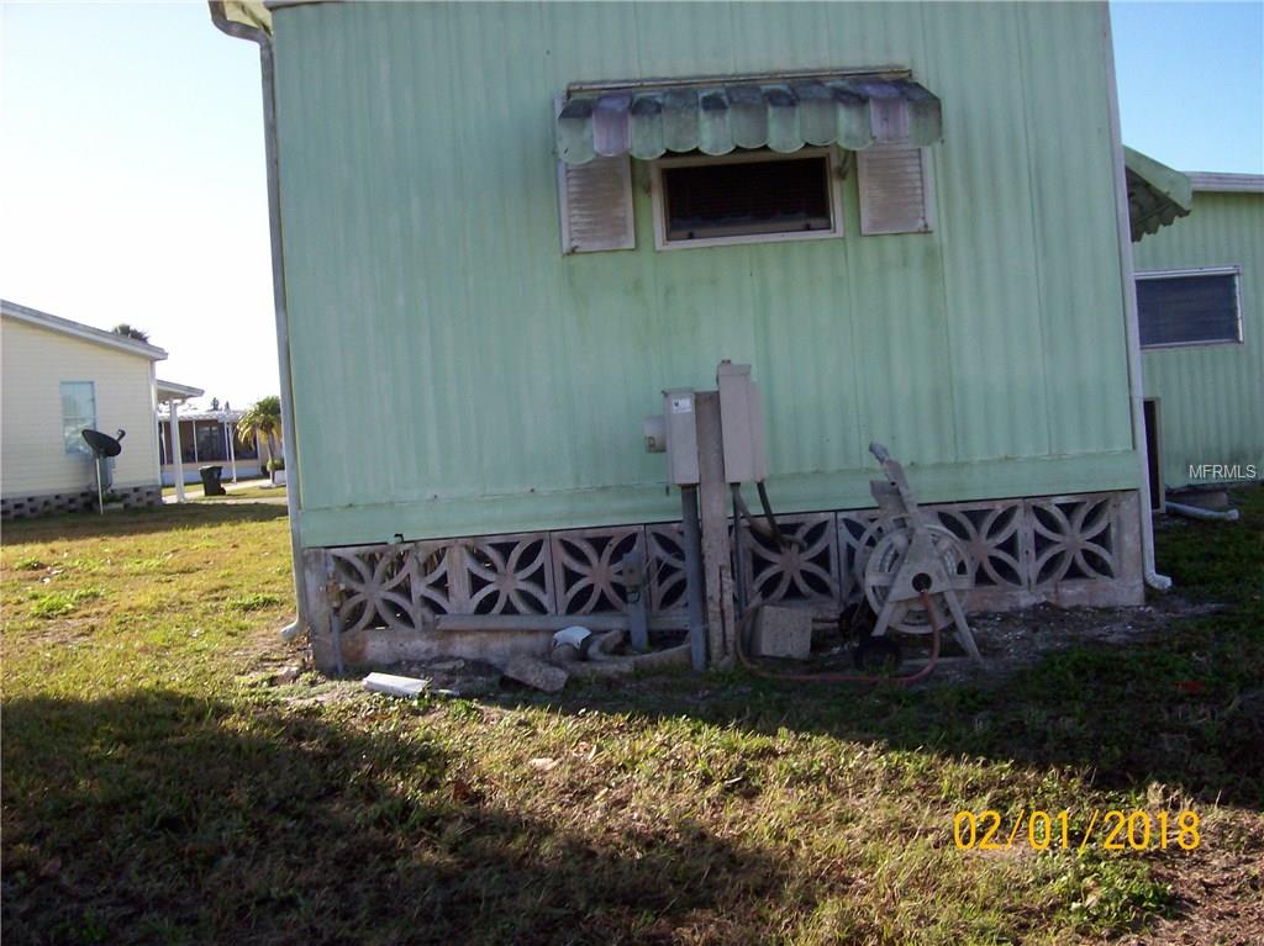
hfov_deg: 51.4
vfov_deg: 39.6
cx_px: 632
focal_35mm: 36
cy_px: 473
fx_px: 1314
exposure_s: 1/340
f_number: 4.8
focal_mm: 6
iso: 80
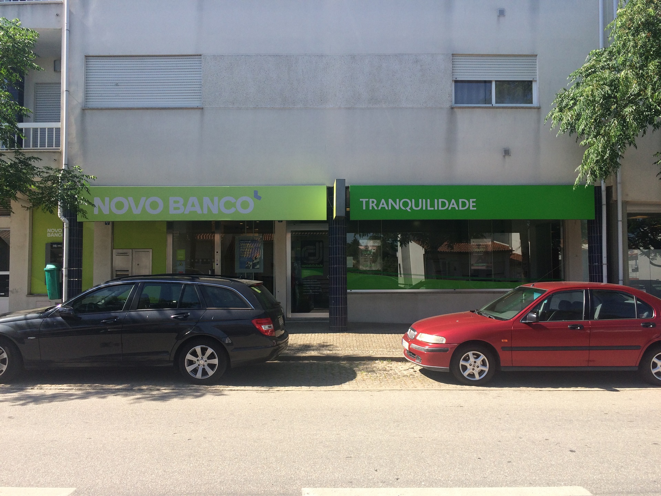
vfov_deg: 48.2
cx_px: 330
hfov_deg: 61.7
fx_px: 554
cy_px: 248
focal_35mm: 29
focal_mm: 4.15
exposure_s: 1/954
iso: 32
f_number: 2.2
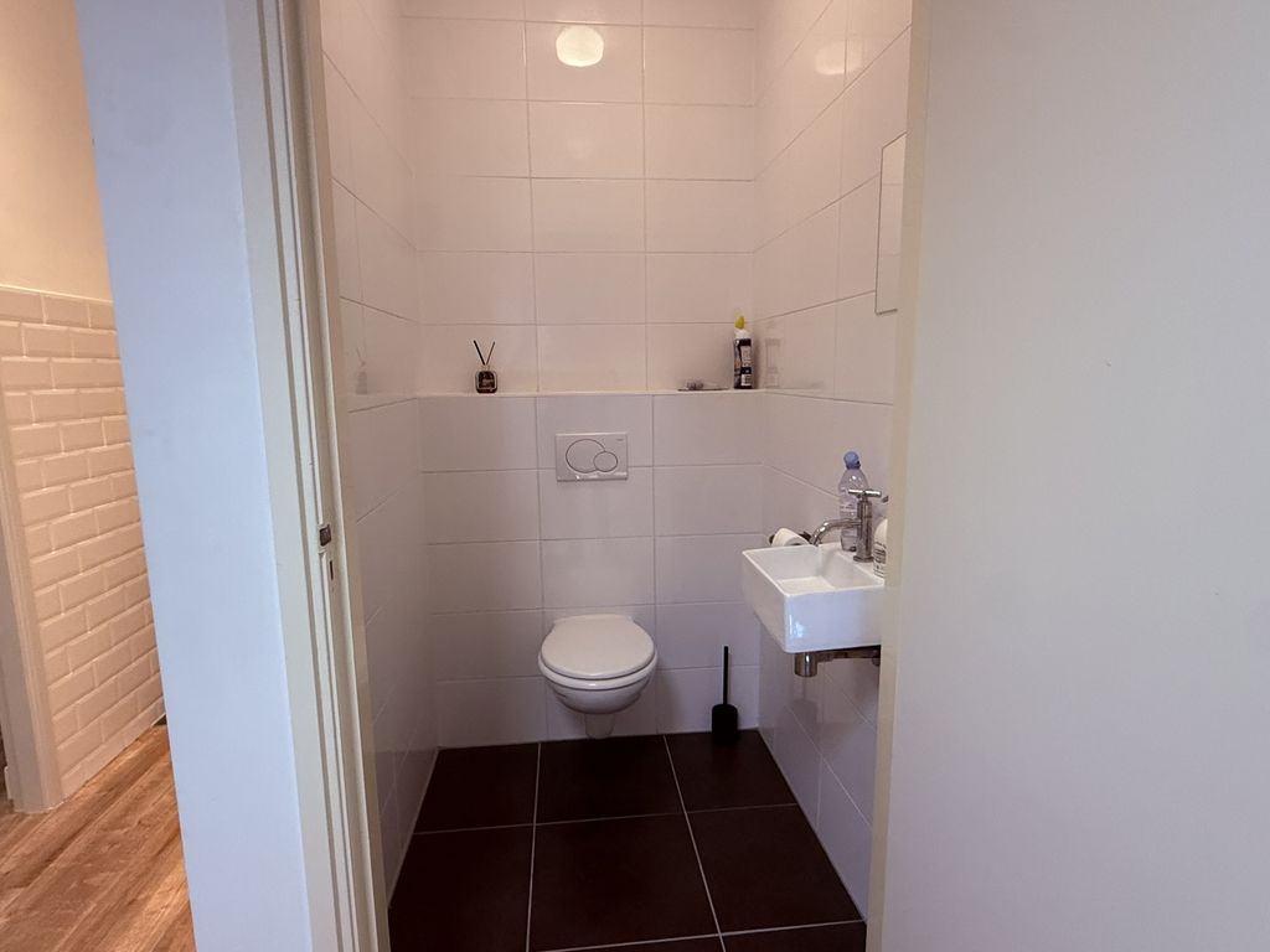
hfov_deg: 102.1
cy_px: 476
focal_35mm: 14
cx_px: 635
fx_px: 514
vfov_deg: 85.7
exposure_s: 1/50
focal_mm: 2.22
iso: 320
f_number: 2.2
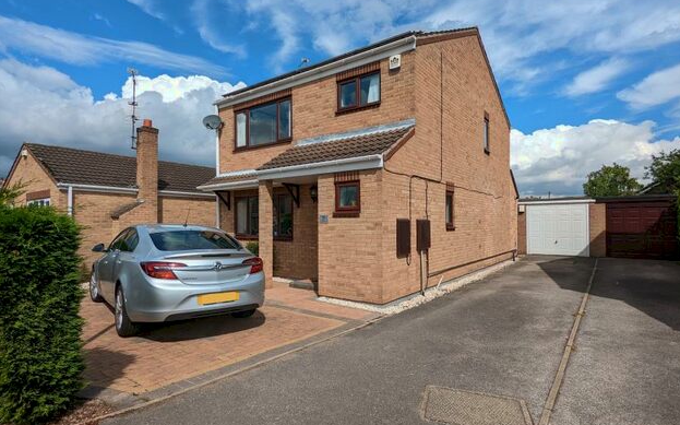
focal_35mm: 19
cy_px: 220
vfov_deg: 62.2
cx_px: 342
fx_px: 352
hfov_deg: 88.0
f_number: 2.2
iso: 51
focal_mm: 2.35
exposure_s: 1/3571
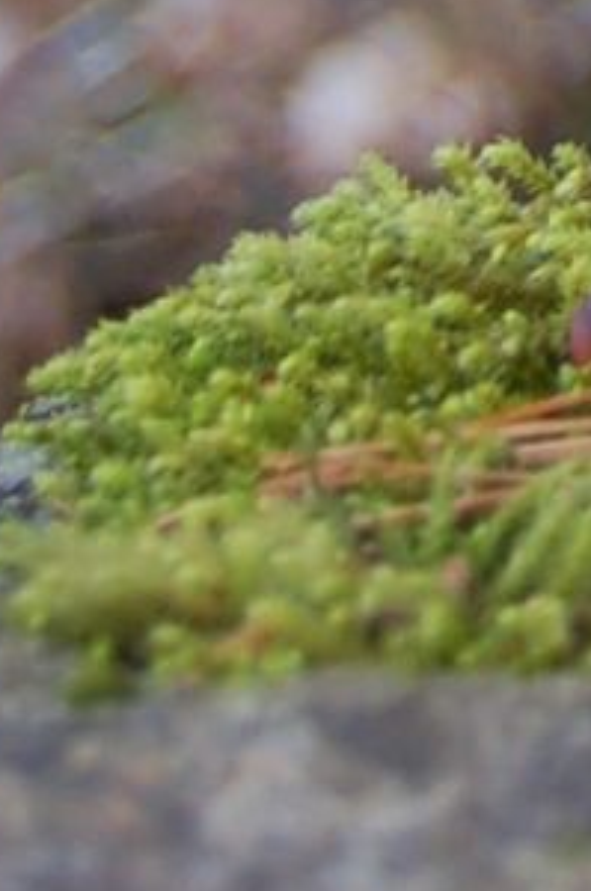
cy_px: -2281
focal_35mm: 350
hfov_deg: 3.7
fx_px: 8642
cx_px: 2129
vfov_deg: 5.4
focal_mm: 31
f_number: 4.5
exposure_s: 1/80
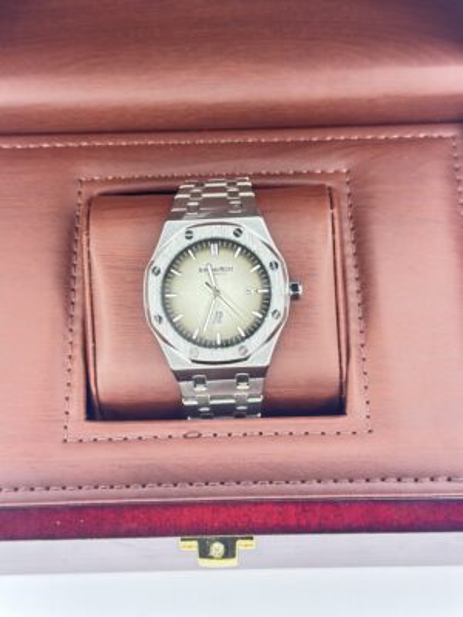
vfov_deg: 39.7
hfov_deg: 30.3
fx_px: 856
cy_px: 308
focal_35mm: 48
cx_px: 232
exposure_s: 1/66
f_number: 1.78
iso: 125
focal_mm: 6.86
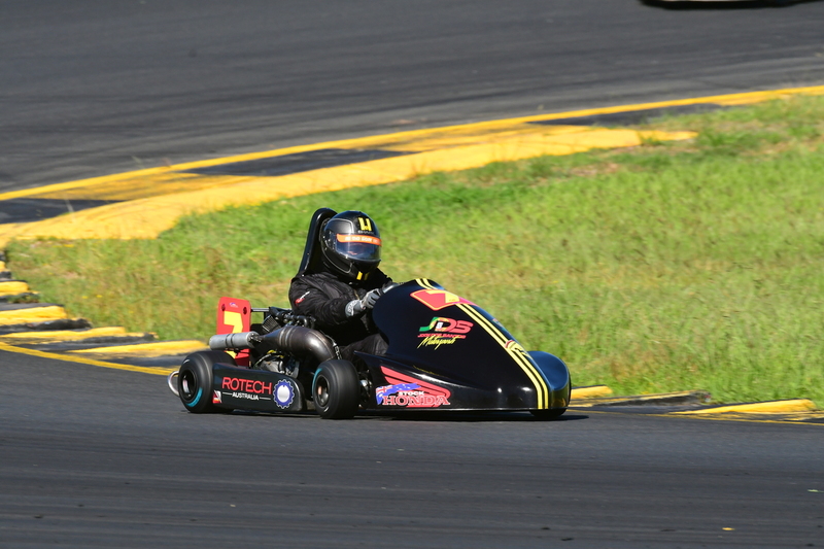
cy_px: 274
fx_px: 15103
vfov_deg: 2.1
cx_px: 412
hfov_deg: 3.1
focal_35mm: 660
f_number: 11
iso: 500
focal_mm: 440
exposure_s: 1/640
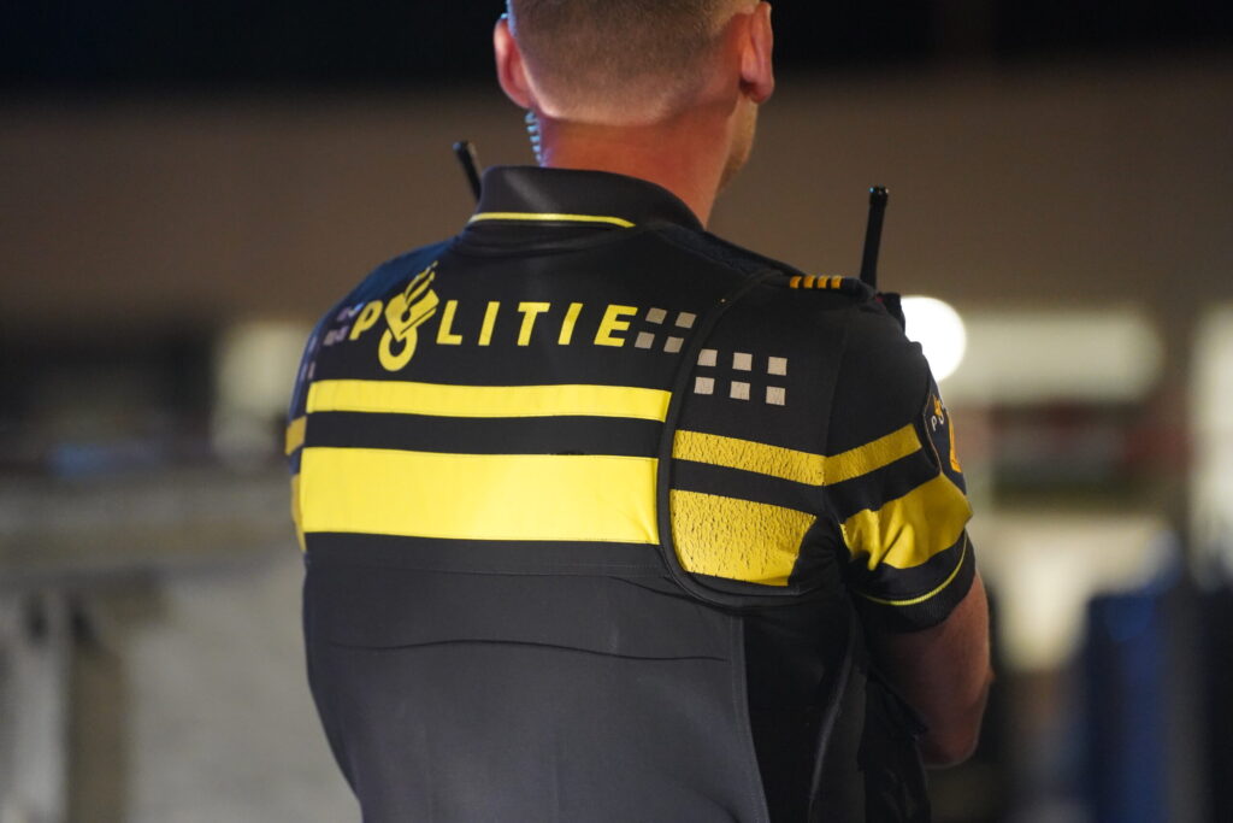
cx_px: 616
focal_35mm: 180
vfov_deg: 7.6
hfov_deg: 11.4
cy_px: 412
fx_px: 6165
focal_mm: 180
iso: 8000
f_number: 2.8
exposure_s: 1/50
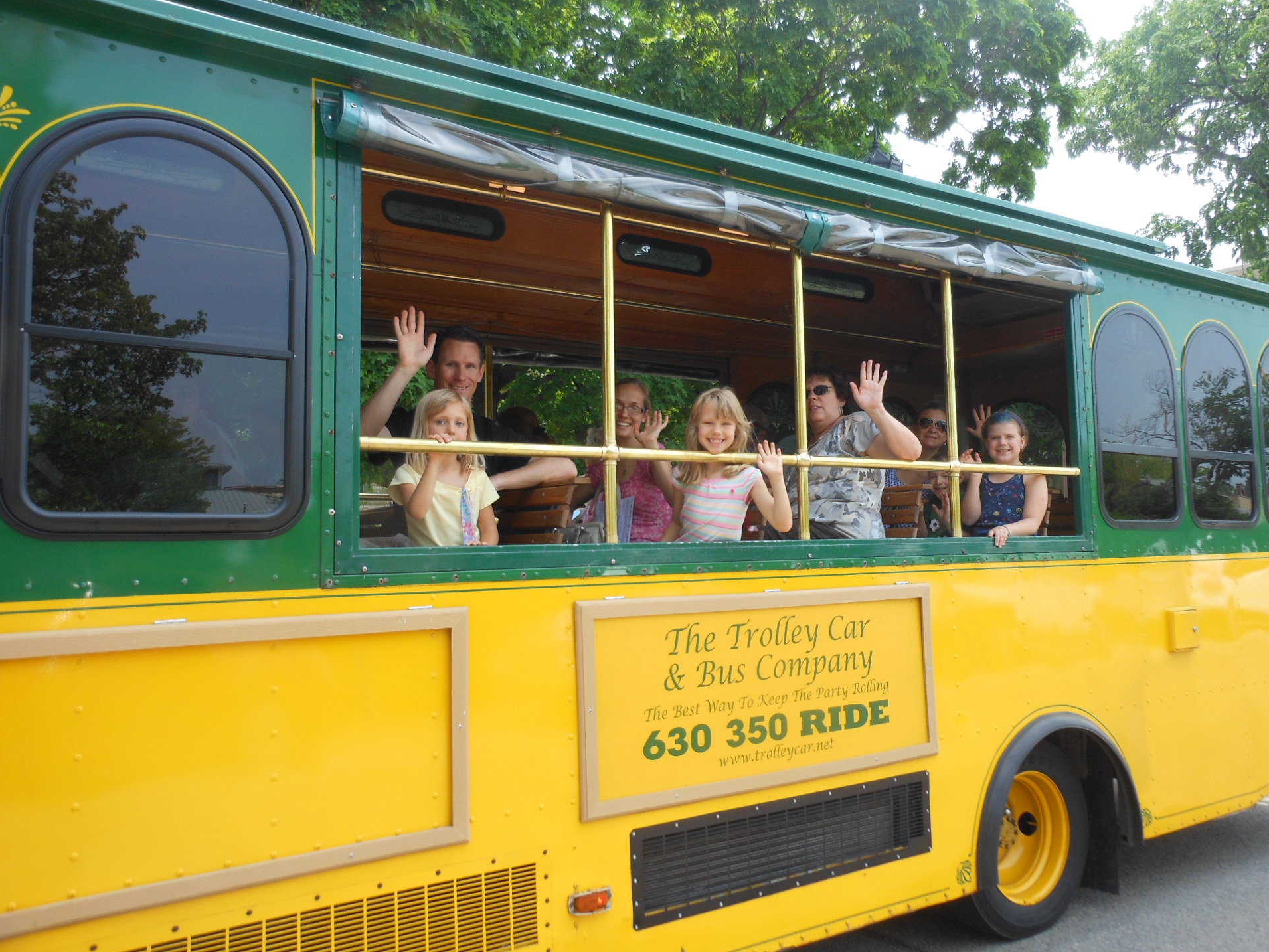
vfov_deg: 46.8
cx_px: 667
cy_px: 472
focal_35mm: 30
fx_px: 1100
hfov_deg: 59.9
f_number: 3.7
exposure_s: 1/200
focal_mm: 5
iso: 80
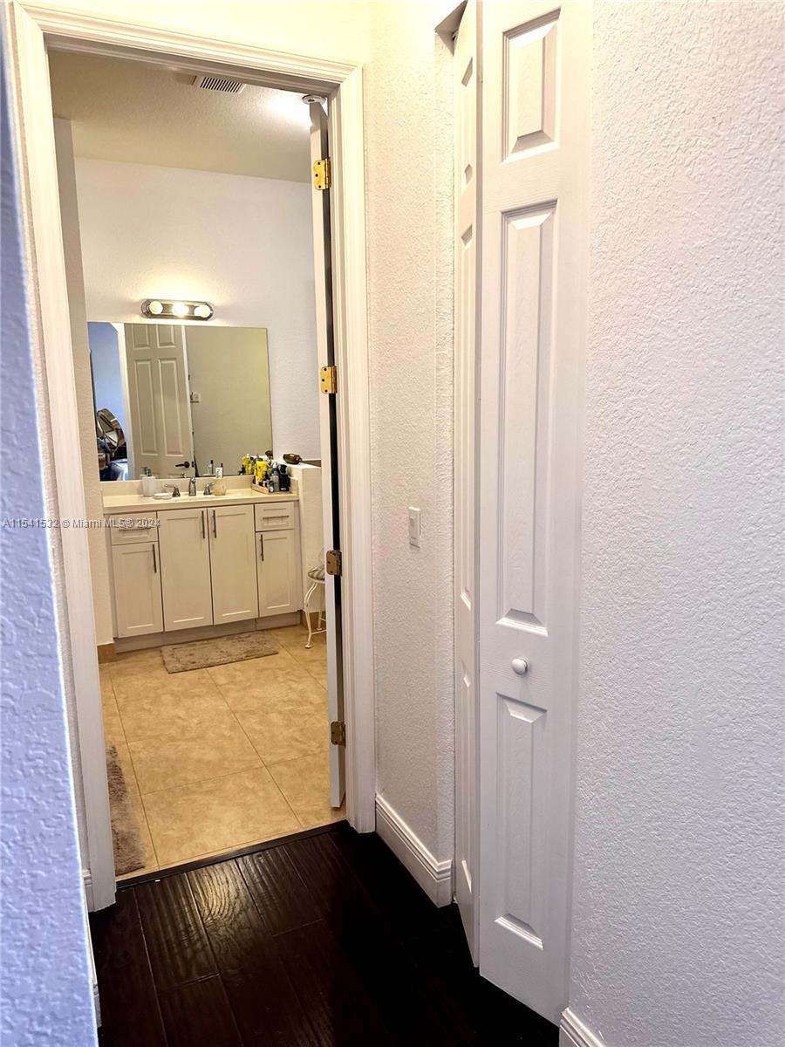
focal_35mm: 24
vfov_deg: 71.6
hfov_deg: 56.8
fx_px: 726
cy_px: 524
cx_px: 392
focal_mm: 6.86
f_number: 1.78
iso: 160
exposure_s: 1/60
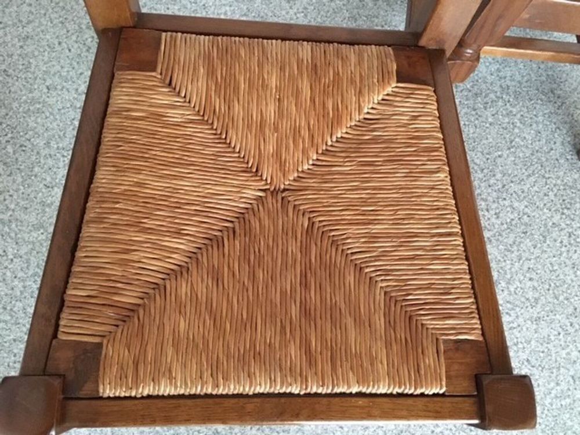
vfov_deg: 48.2
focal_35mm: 29
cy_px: 218
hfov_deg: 61.7
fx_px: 486
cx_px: 290
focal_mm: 4.15
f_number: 2.2
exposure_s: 1/17
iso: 320
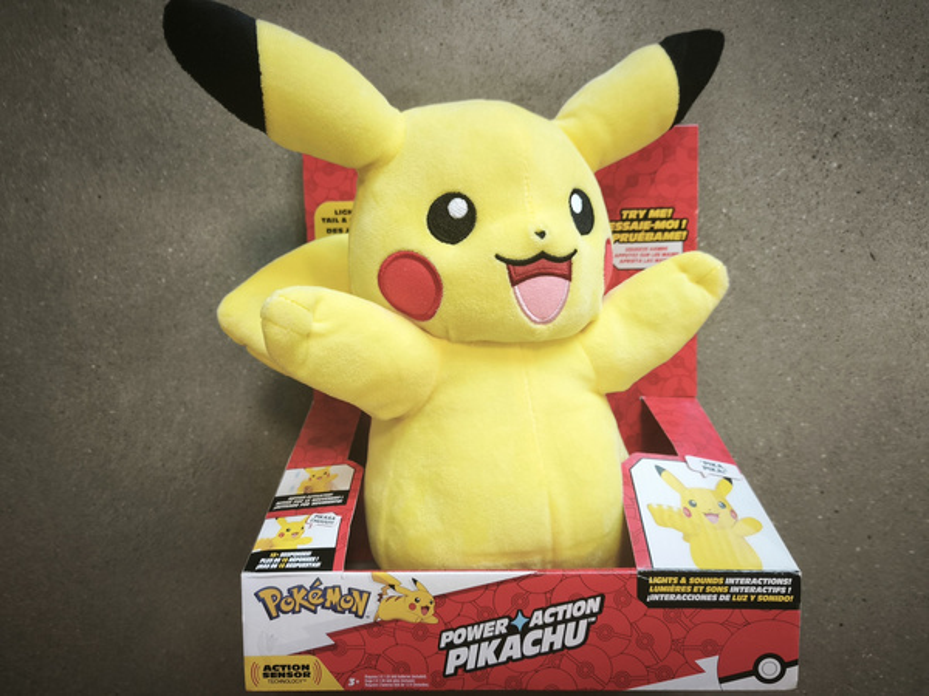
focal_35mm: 23
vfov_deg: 58.9
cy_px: 348
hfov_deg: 73.9
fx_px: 617
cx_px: 464
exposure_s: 1/100
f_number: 1.7
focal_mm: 5.35
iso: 250
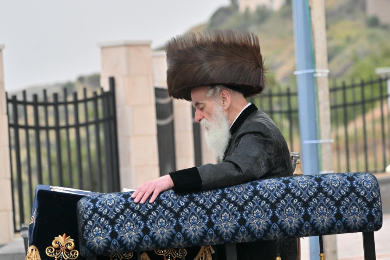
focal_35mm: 180
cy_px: 130
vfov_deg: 7.6
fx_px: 1949
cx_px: 195
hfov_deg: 11.4
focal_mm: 120
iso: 320
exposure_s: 1/100
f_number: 4.5
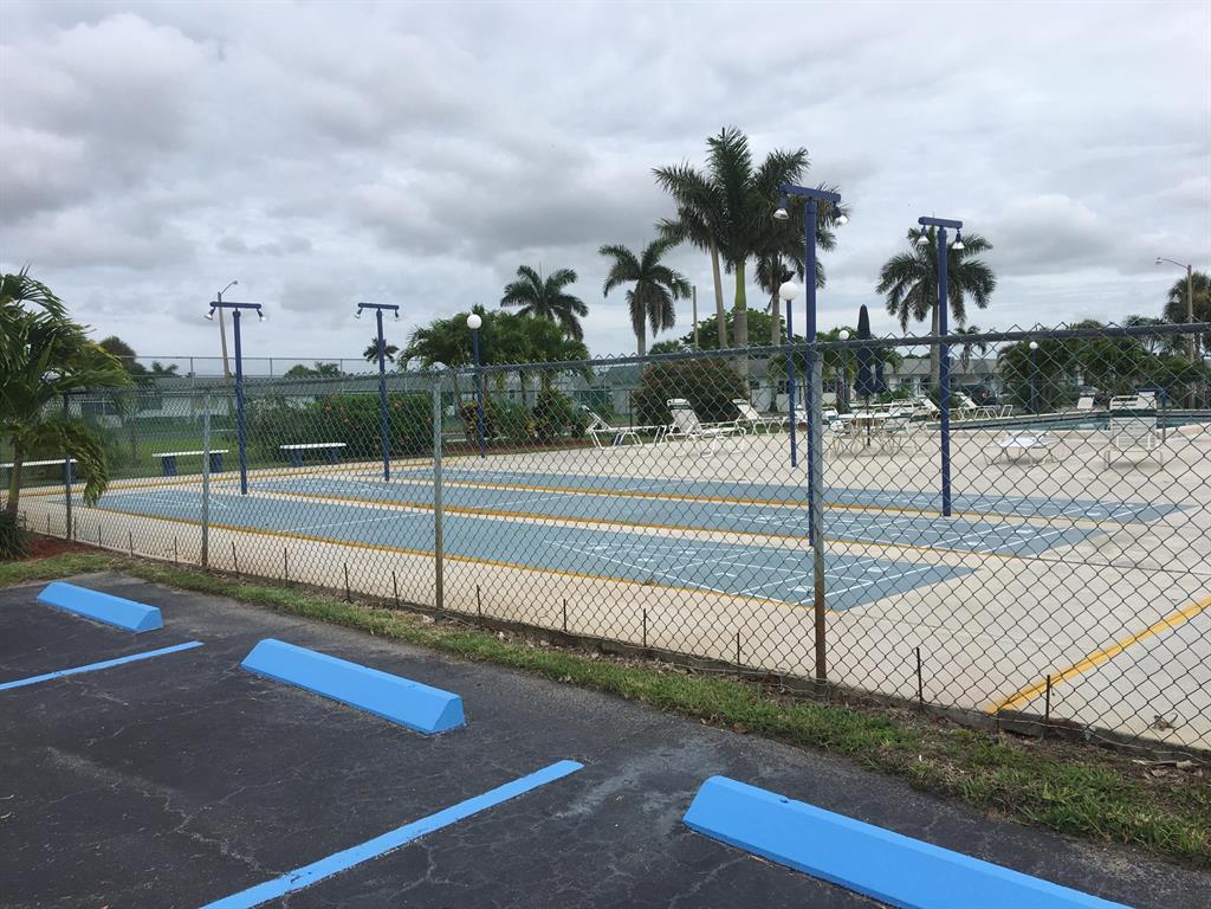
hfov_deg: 61.7
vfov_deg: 48.2
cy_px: 454
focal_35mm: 29
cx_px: 606
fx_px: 1015
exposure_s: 1/1166
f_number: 2.2
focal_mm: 4.15
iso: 25
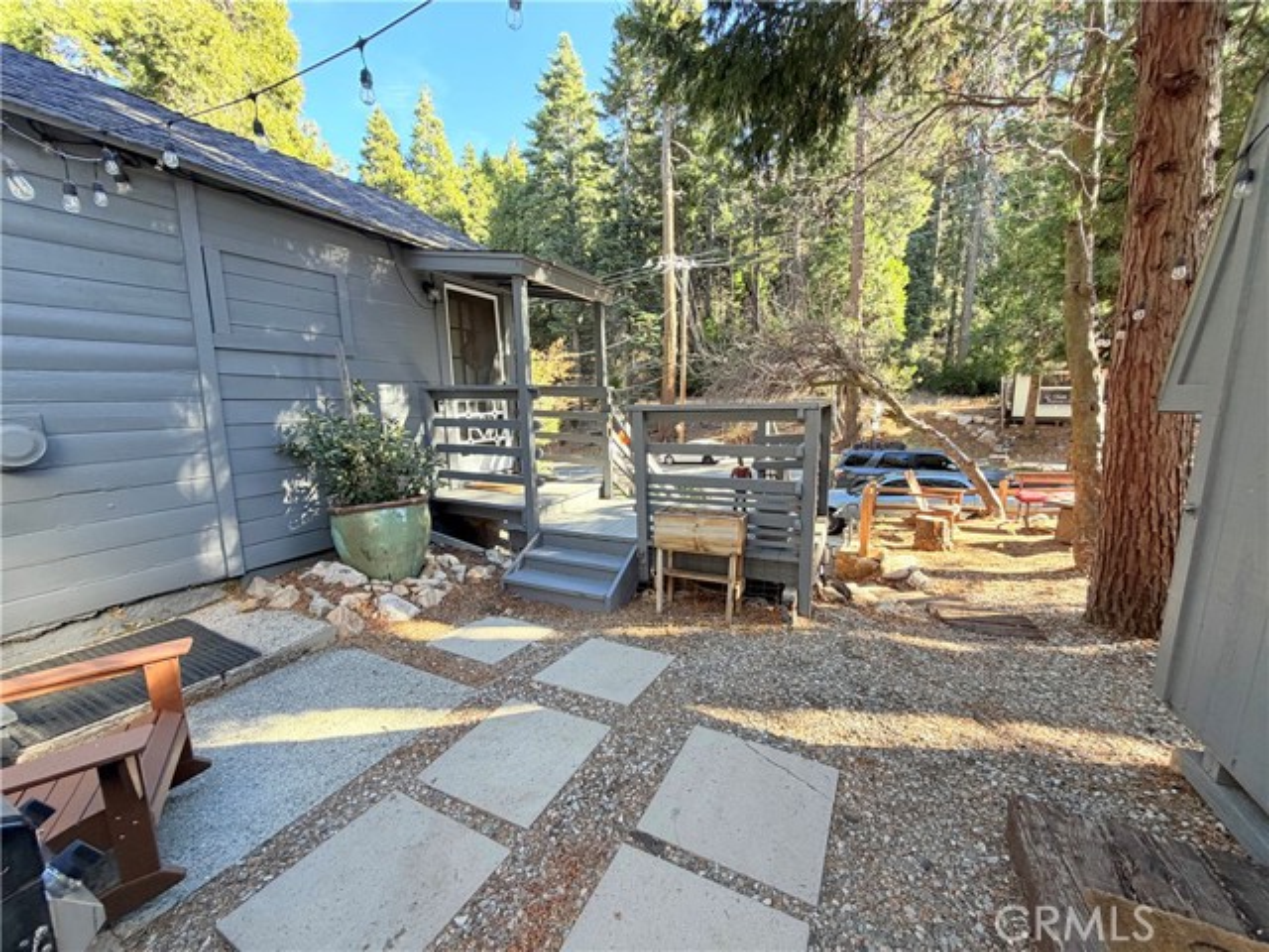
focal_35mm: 14
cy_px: 476
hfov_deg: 102.1
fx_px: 513
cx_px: 634
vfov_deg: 85.7
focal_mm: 2.22
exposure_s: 1/121
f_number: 2.2
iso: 80
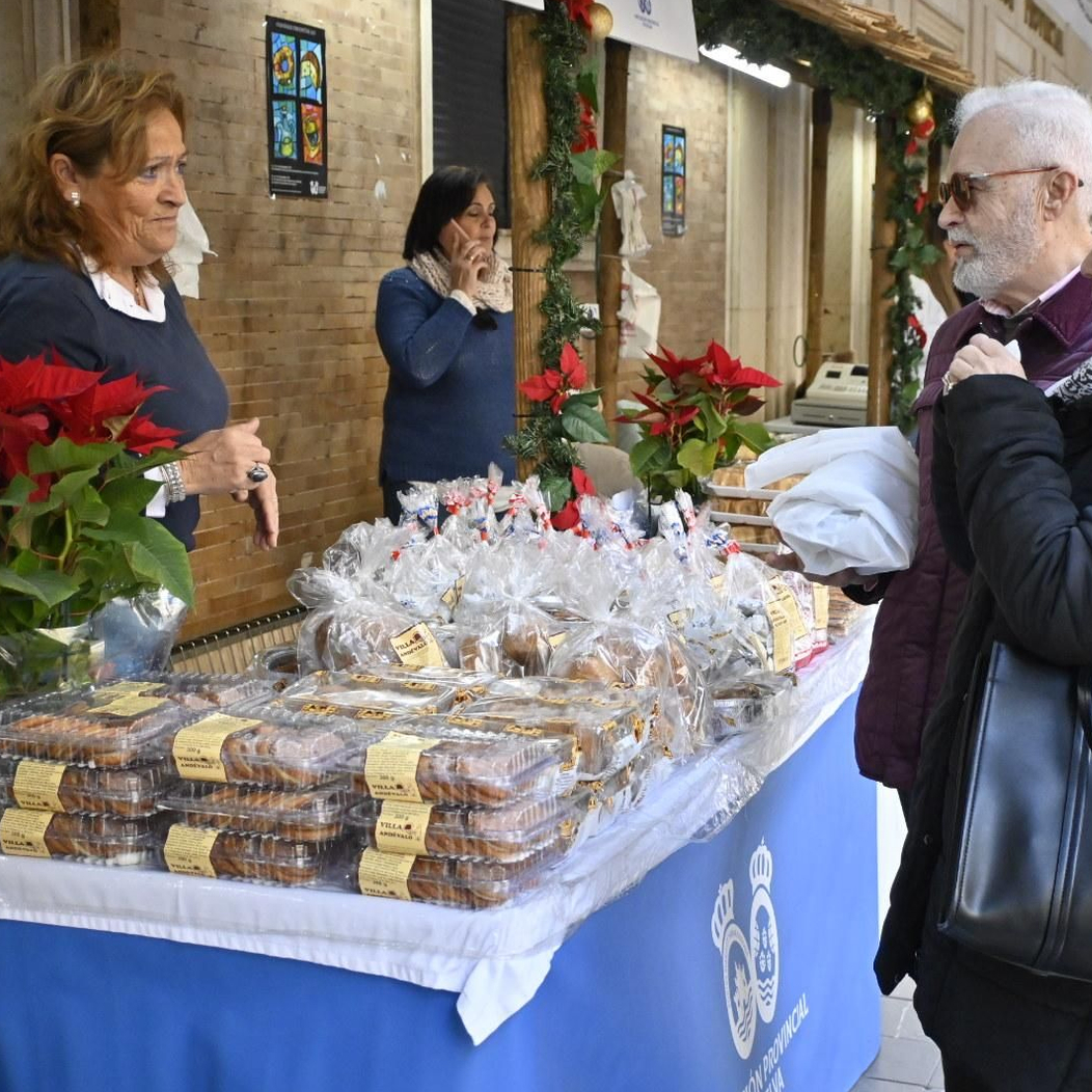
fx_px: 1903
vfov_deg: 32.0
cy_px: 548
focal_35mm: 53
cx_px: 656
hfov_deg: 31.9
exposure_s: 1/250
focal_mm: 27.5
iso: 2000
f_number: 4.5
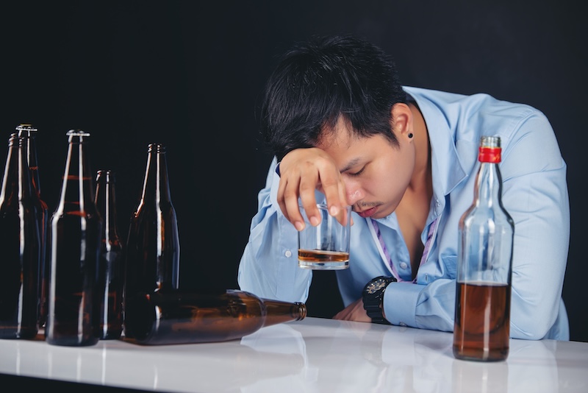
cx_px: 294
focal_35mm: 116
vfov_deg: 11.8
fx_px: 1895
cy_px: 196
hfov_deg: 17.6
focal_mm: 116
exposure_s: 1/200
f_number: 3.5
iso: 100
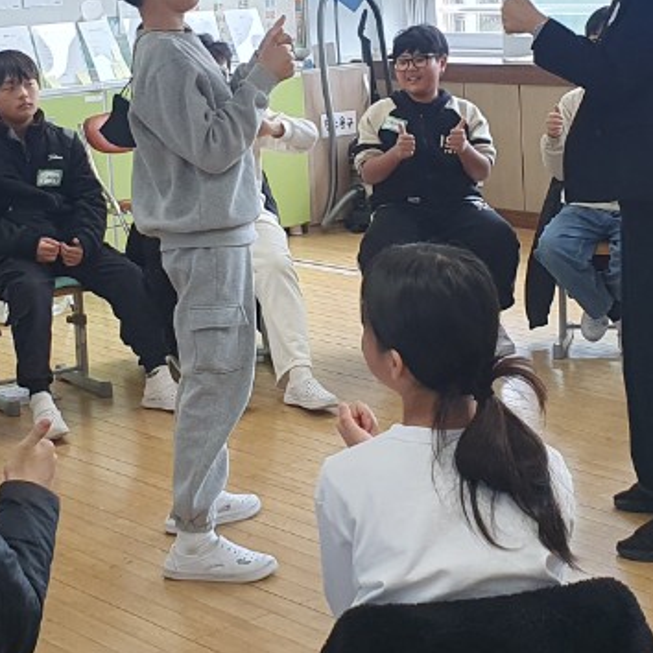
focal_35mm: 83
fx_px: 1771
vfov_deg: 20.9
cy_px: 255
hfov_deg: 20.9
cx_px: 343
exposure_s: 1/120
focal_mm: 4.32
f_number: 2.4
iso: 125
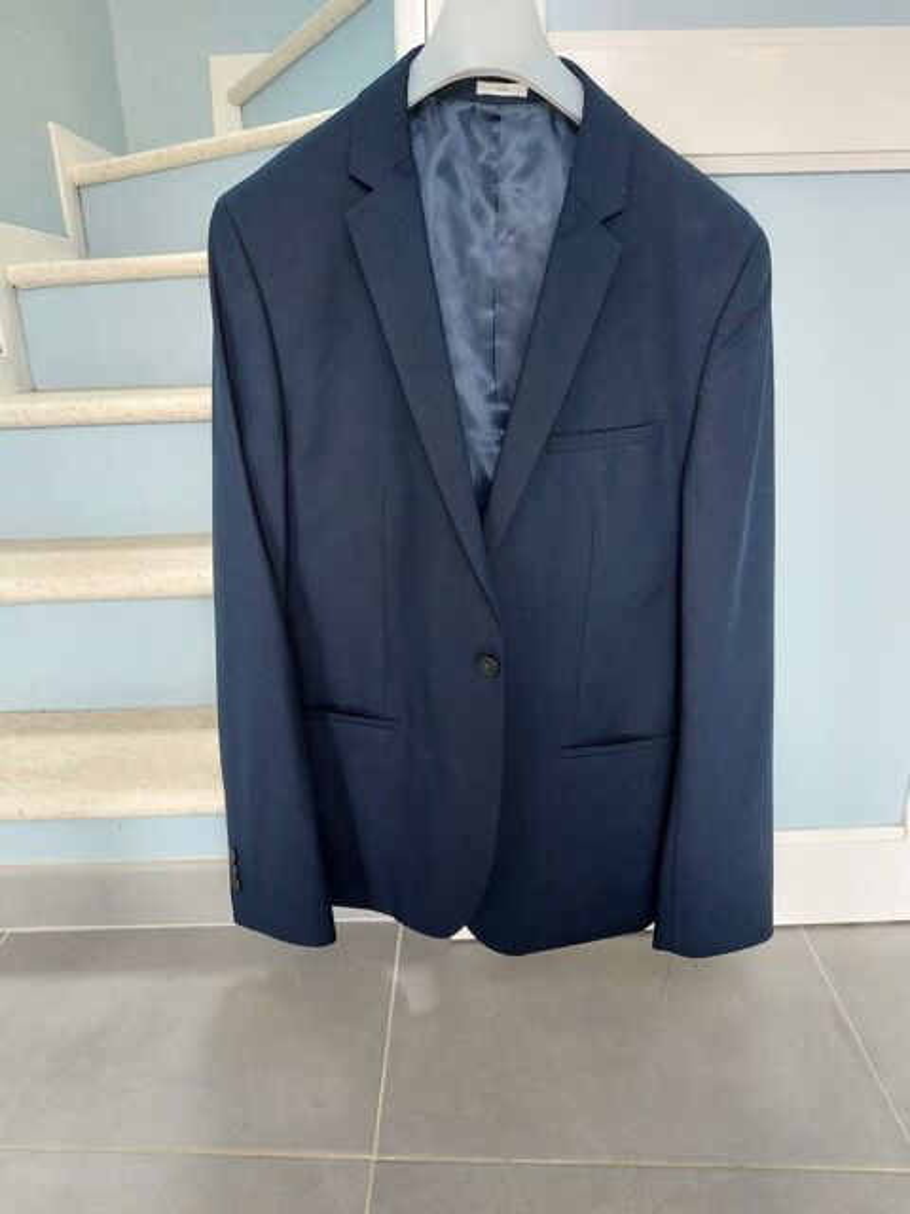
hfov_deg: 54.9
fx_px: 876
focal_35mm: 25
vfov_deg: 69.4
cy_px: 607
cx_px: 455
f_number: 1.8
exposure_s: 1/50
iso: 320
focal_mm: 5.23
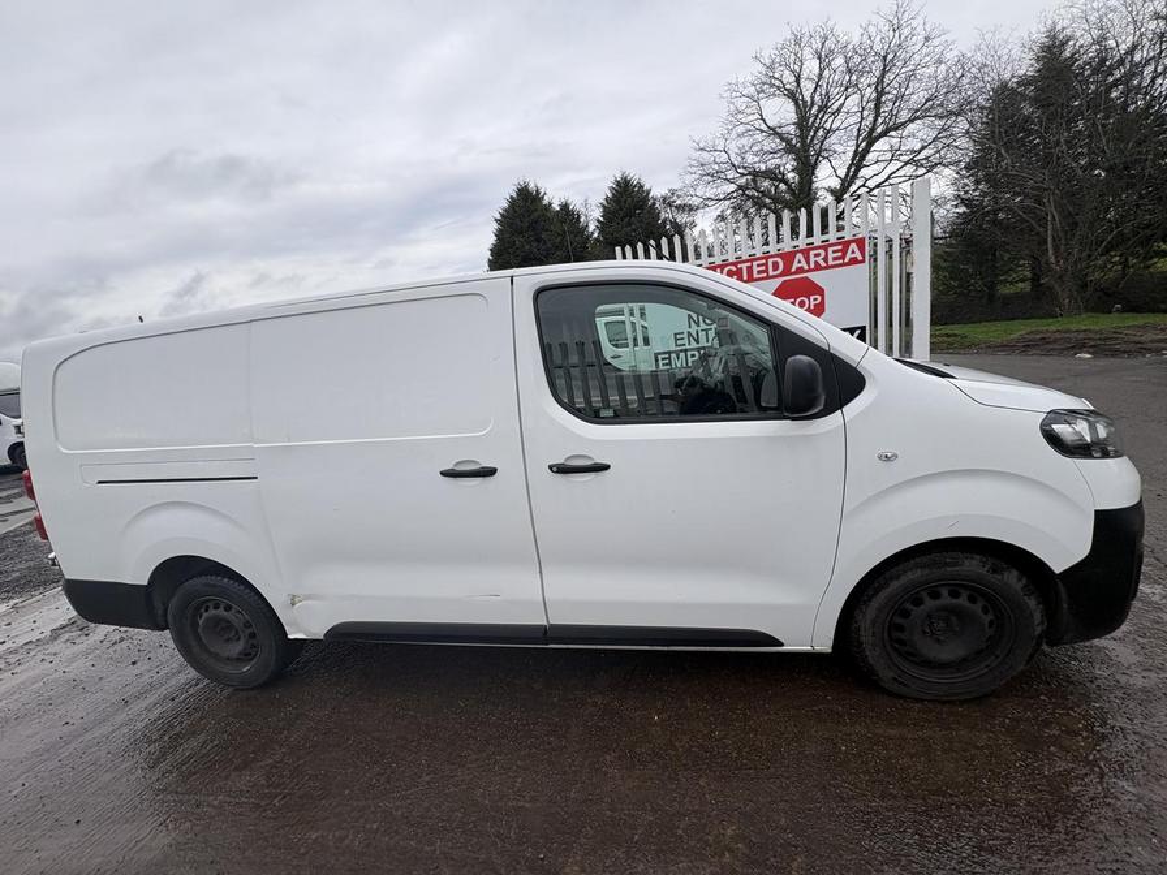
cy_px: 438
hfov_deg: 102.1
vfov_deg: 85.7
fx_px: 472
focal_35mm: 14
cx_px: 584
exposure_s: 1/899
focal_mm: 2.22
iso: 40
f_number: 2.2
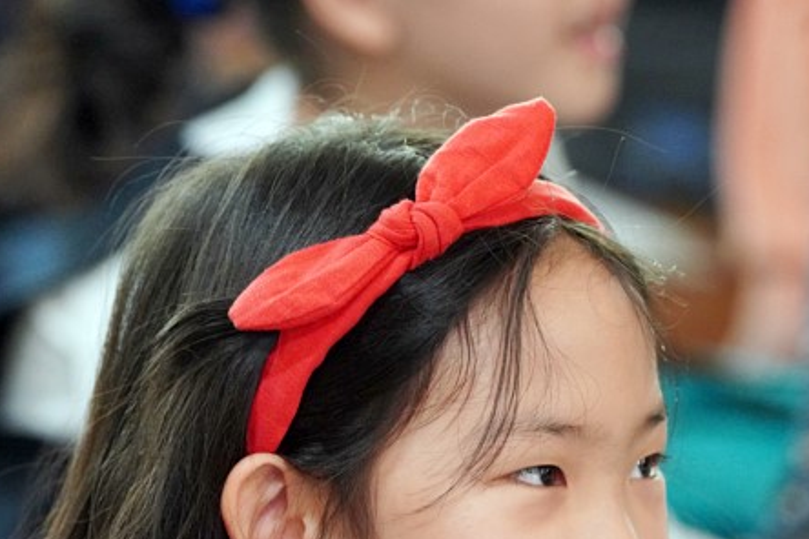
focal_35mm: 351
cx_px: 536
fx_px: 7887
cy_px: 514
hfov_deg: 5.9
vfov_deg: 3.9
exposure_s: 1/200
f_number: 4
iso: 5000
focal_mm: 173
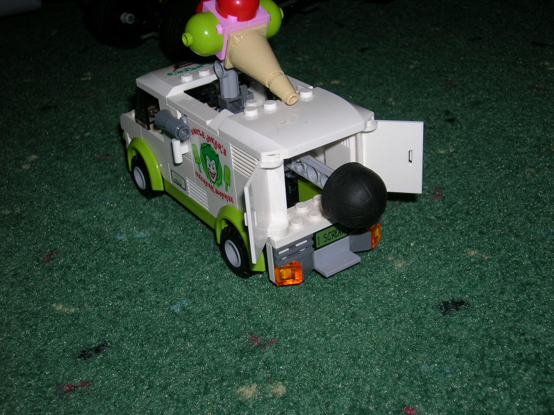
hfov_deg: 41.2
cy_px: 208
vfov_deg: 31.5
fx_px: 736
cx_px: 277
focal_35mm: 46
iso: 50
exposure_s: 1/60.1
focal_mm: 7.7
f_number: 3.2
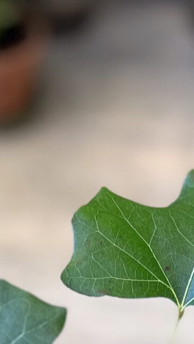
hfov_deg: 11.0
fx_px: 1005
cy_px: 618
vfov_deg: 16.4
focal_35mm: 110
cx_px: 94
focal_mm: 5.7
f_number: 1.5
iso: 125
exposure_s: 1/100
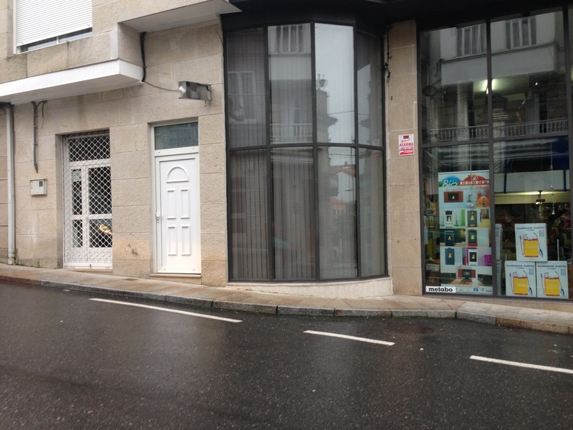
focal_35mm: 33
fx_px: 546
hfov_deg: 55.3
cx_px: 286
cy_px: 215
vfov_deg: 43.0
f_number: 2.4
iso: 50
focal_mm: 4.12
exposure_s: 1/24
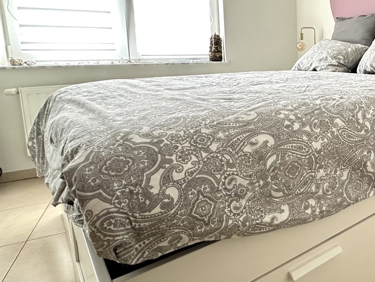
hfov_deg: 52.7
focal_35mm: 30
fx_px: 325
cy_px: 94
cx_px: 337
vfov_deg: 46.1
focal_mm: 2.22
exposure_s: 1/60
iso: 400
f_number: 2.2
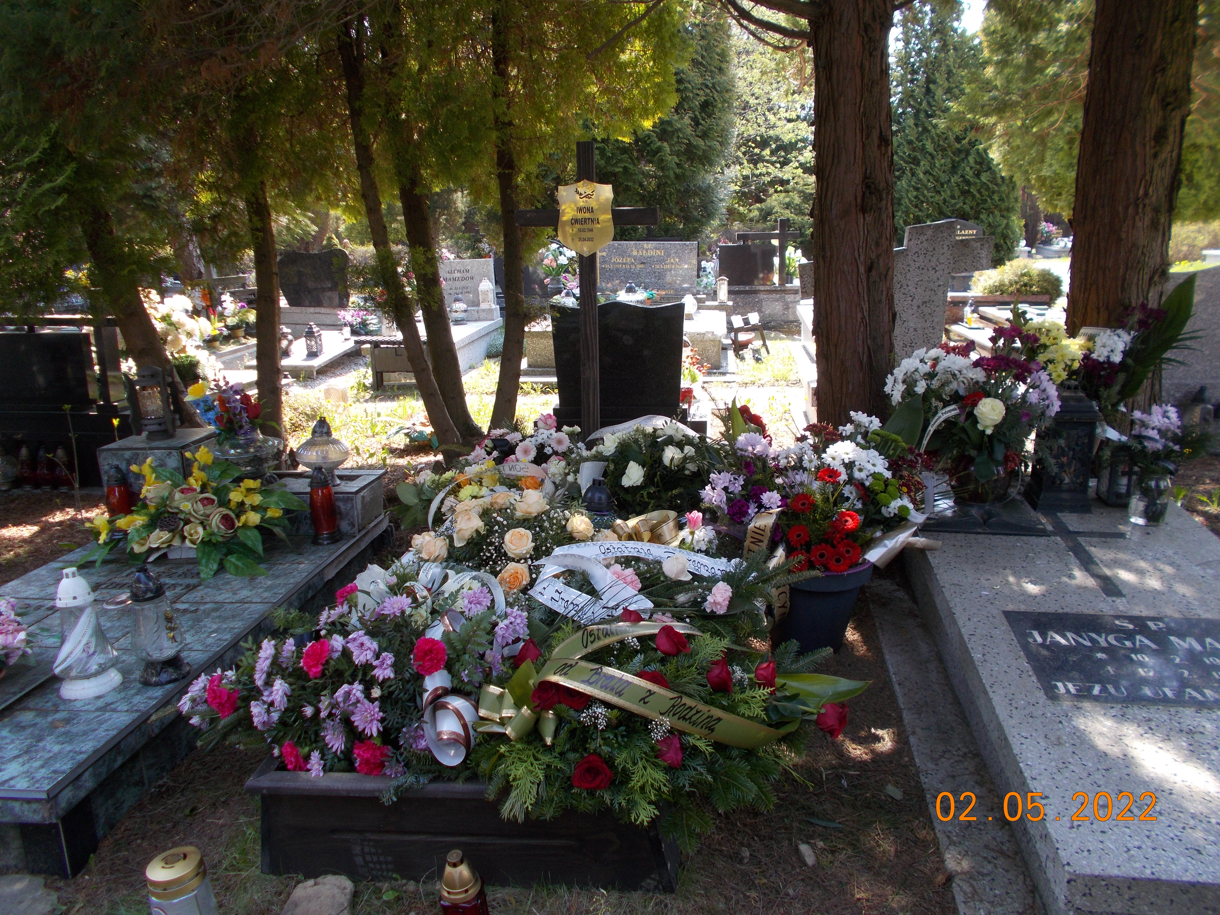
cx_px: 610
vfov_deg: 53.1
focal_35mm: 26
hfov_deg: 67.3
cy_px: 458
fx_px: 916
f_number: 3.2
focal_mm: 4.6
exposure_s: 1/100
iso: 80
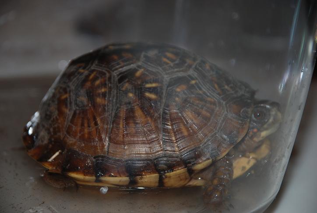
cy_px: 106
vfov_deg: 7.7
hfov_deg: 11.4
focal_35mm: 180
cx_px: 158
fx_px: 1588
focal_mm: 120
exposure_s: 1/60
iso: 200
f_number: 5.6
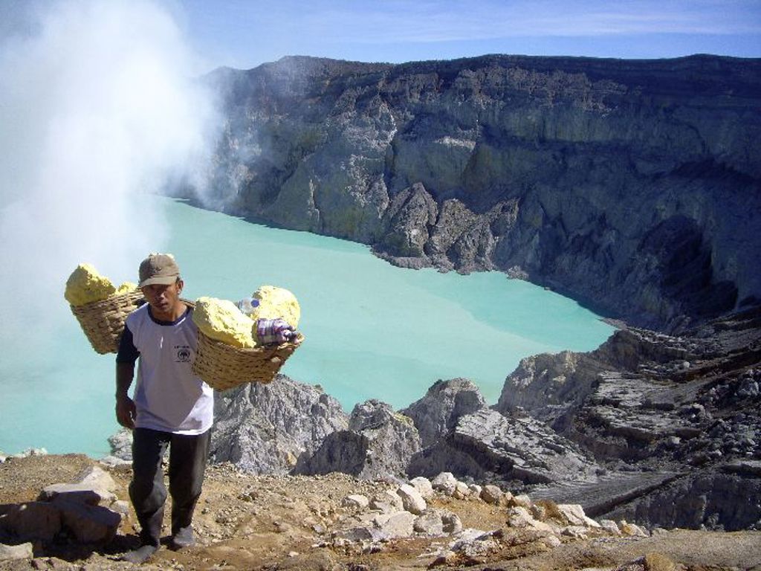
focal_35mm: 38
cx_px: 380
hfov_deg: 49.0
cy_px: 286
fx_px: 835
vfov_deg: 37.7
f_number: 8
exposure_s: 1/160
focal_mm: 7.9
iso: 64
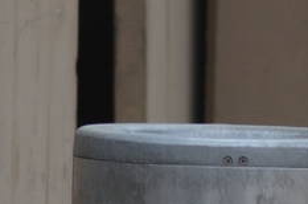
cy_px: 224
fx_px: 11881
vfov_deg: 1.0
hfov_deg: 1.5
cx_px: 760
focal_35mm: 1392
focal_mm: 135
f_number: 5.6
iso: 400
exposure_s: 1/500
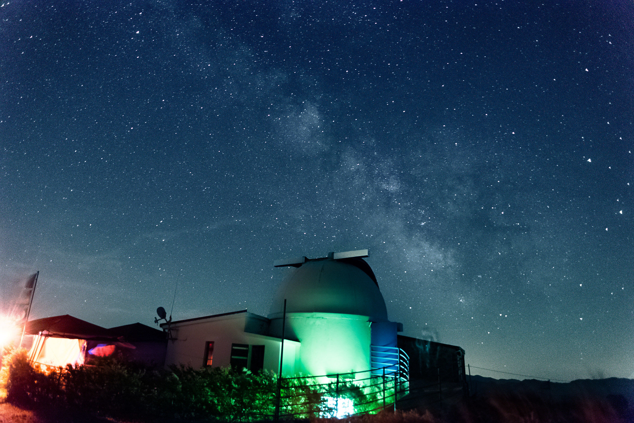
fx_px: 423
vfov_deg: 53.2
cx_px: 317
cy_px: 212
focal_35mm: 24
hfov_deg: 73.7
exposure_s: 20
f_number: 3.5
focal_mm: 24
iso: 3200
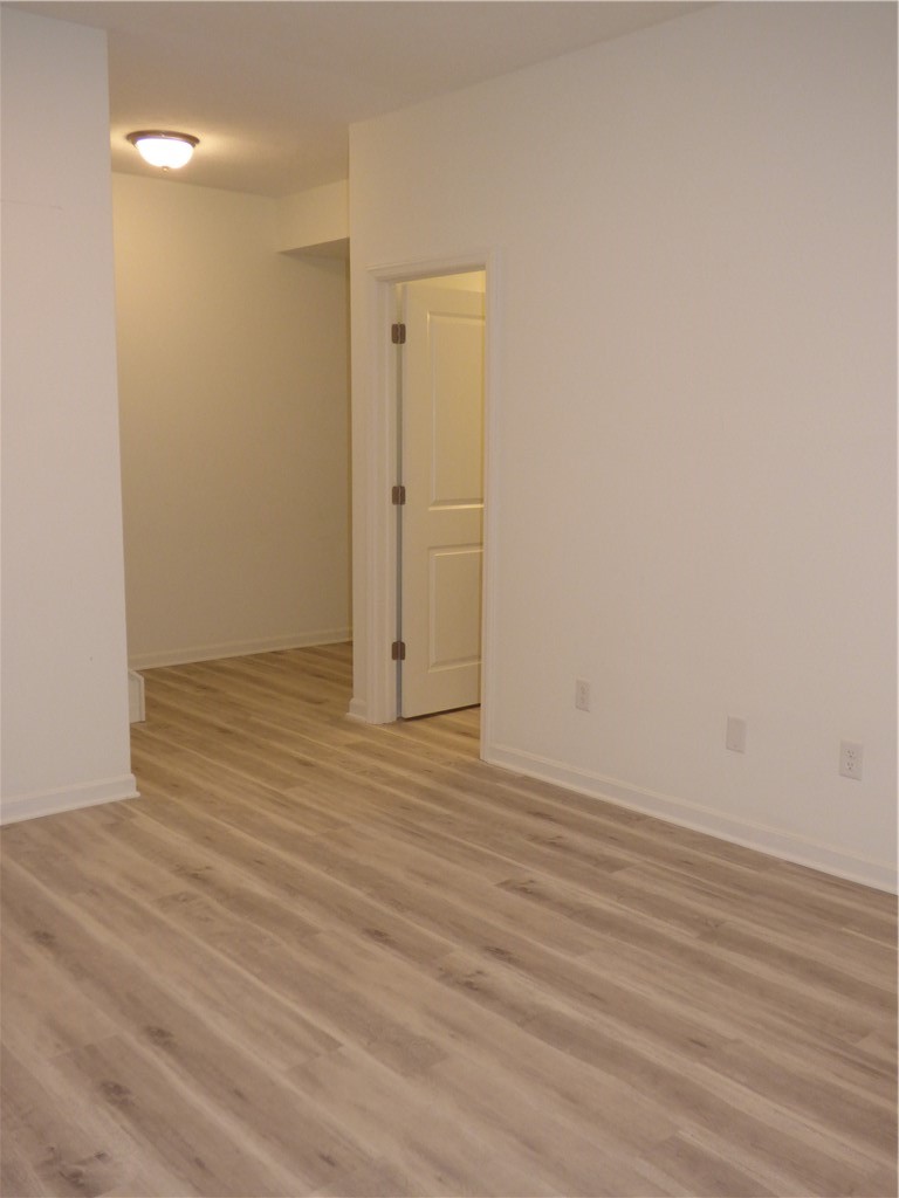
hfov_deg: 44.2
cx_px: 450
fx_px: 1108
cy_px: 599
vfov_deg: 56.8
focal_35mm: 32
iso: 320
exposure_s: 1/60
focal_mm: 5.78
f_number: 3.4
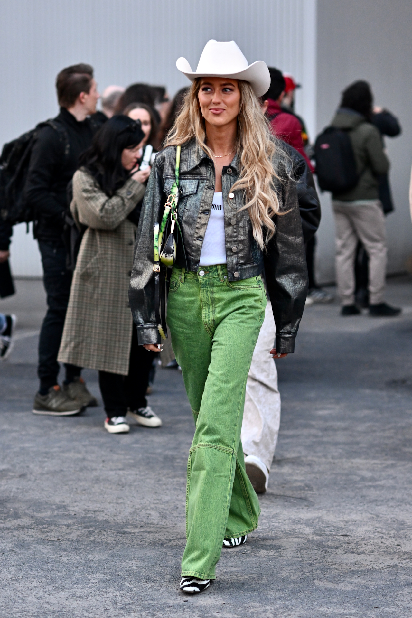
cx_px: 206
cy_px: 309
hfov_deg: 16.1
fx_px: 1459
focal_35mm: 85
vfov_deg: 23.9
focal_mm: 85
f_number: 2.5
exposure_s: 1/400
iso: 2800
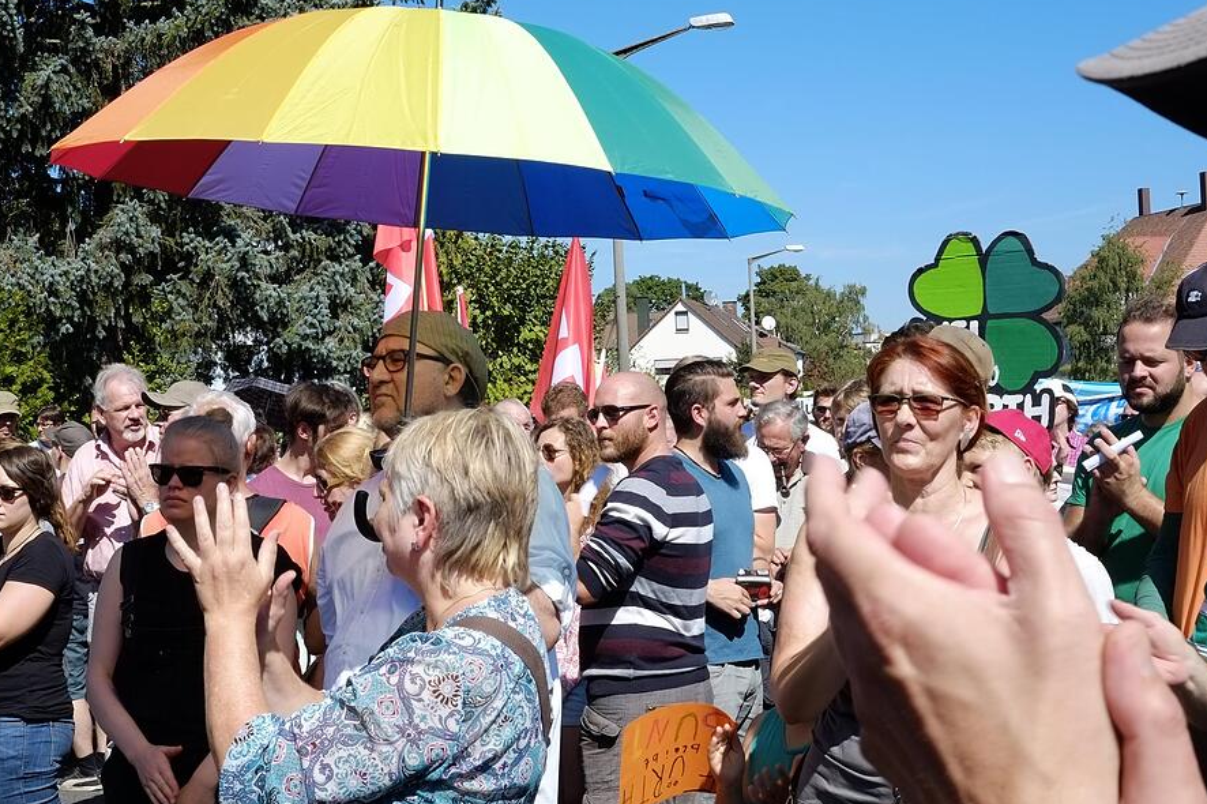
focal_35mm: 50
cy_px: 339
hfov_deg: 39.5
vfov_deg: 26.9
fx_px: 1676
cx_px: 503
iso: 200
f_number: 14
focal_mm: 27
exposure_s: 1/105
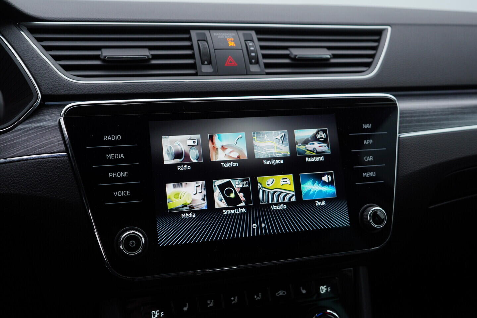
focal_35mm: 36
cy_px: 159
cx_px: 238
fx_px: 477
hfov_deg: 53.1
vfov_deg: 36.9
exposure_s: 1/60
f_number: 3.5
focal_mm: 24
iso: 125
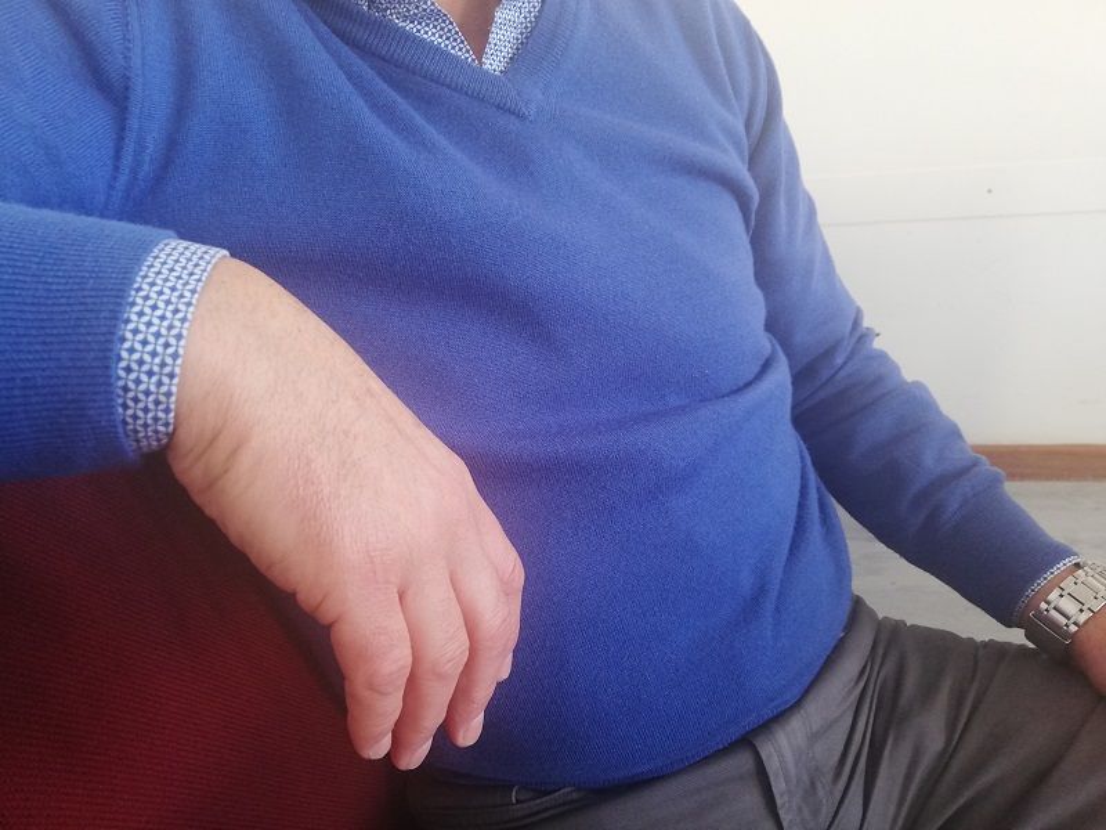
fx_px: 831
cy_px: 415
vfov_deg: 53.1
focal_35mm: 26
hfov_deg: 67.3
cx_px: 553
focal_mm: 3.81
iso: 200
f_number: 2.2
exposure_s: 1/33.3
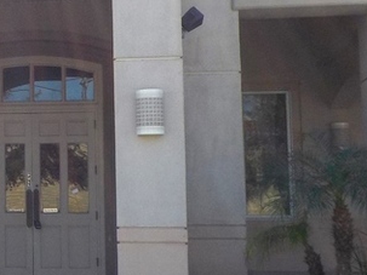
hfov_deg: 19.6
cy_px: 58
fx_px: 1007
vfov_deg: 15.5
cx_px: -53
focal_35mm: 95
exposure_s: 1/800
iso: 125
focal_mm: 4.1
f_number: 3.3
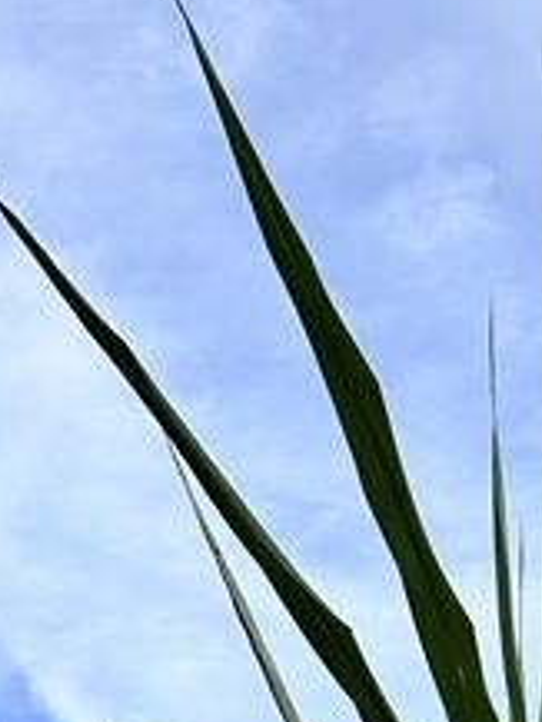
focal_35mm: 99
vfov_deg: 16.3
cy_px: 1348
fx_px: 2065
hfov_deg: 14.7
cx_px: 3
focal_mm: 5.7
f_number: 1.5
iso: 50
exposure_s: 1/3460
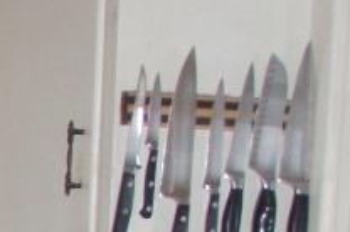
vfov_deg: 6.8
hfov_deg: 9.5
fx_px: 1893
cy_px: 420
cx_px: -471
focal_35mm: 195
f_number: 3.5
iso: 125
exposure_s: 1/30
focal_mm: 6.7
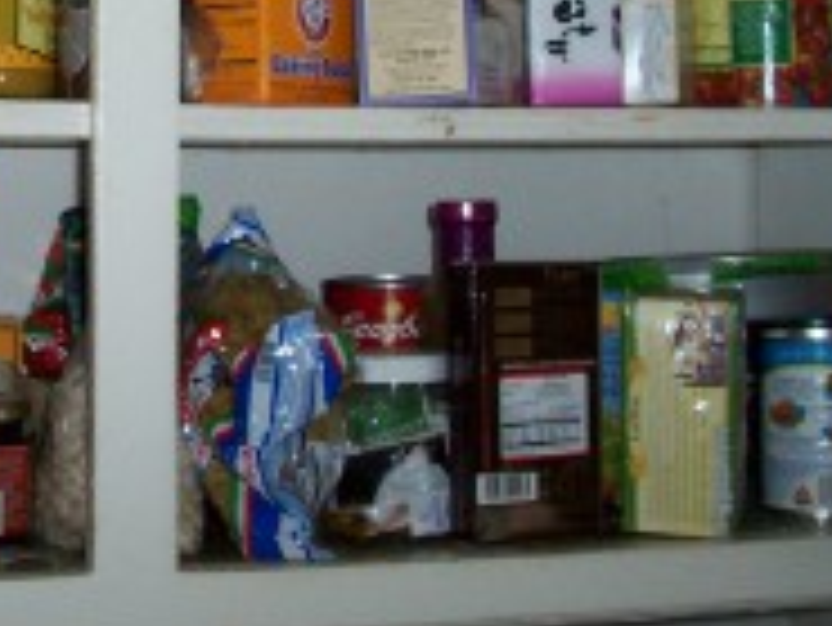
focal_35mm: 80
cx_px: 63
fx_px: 1924
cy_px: 23
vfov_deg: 18.1
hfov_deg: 23.7
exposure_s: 1/60
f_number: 2.8
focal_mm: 5.6
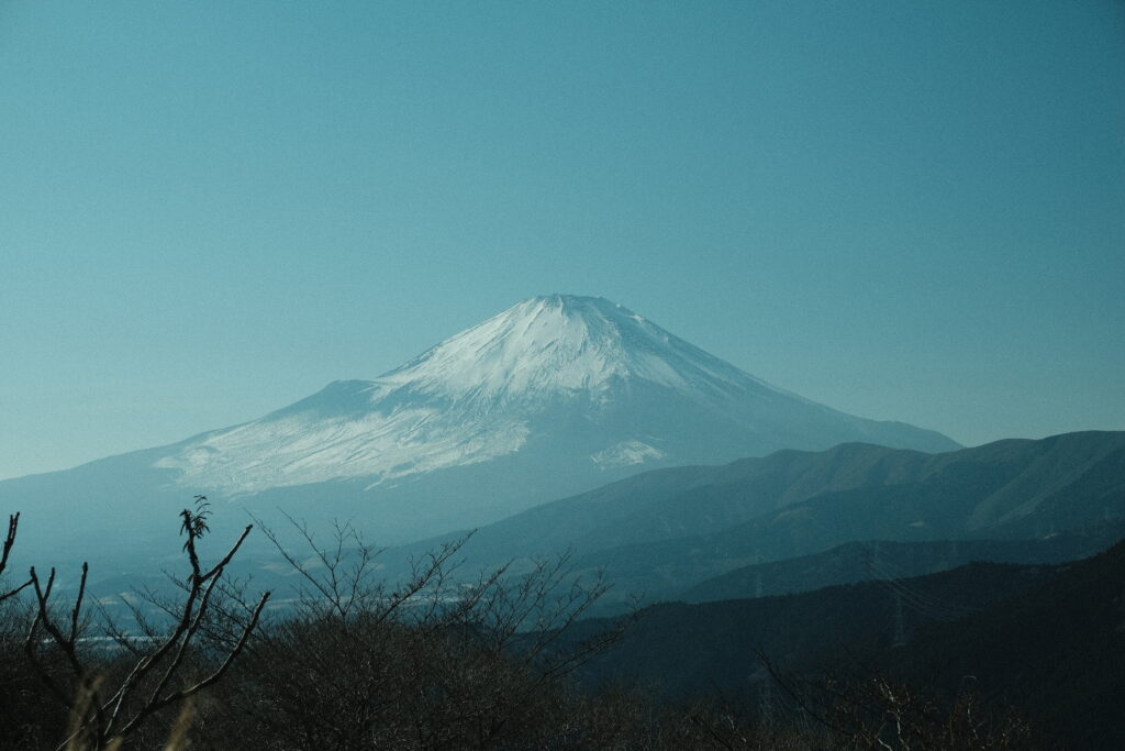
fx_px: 2594
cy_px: 376
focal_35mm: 83
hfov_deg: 24.5
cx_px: 562
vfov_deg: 16.5
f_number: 5.6
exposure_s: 1/300
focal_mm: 55
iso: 100
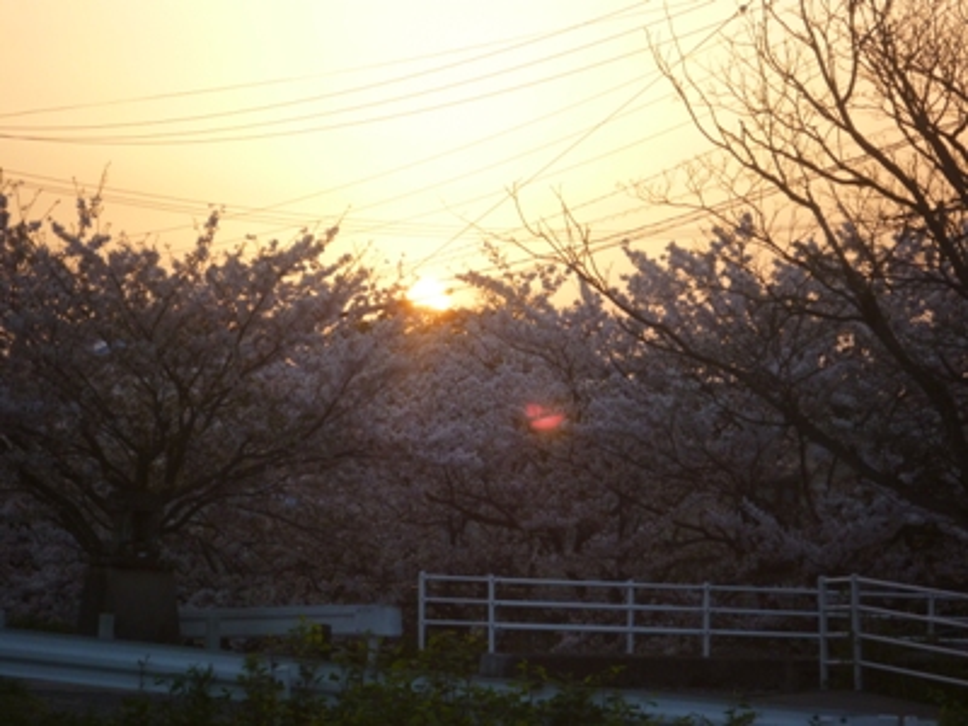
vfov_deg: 10.2
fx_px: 4055
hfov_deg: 13.6
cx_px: 484
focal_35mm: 145
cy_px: 363
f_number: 5.9
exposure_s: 1/125
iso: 200
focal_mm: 26
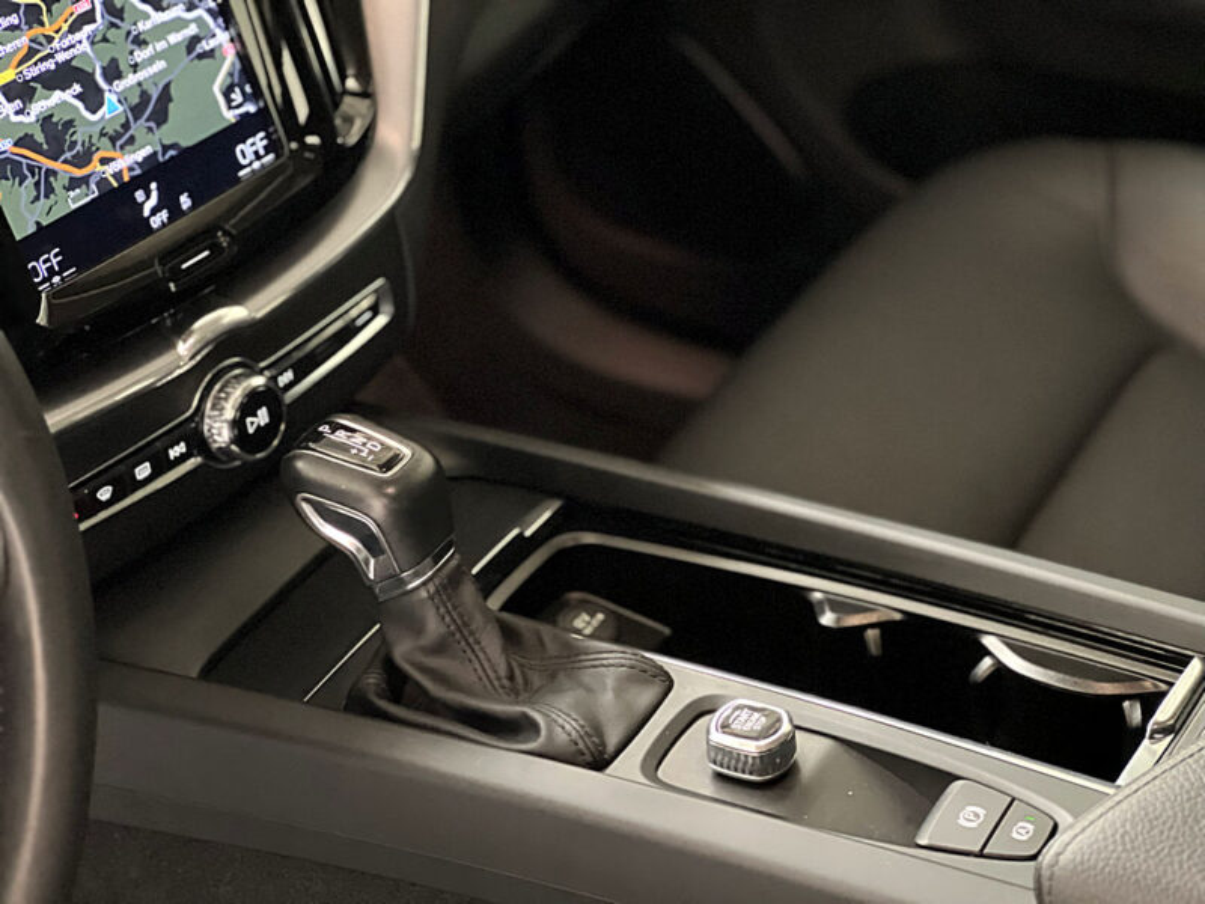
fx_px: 2680
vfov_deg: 19.1
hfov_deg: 25.3
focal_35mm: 77
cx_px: 602
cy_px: 452
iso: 1600
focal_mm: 9
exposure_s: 1/15
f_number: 2.8
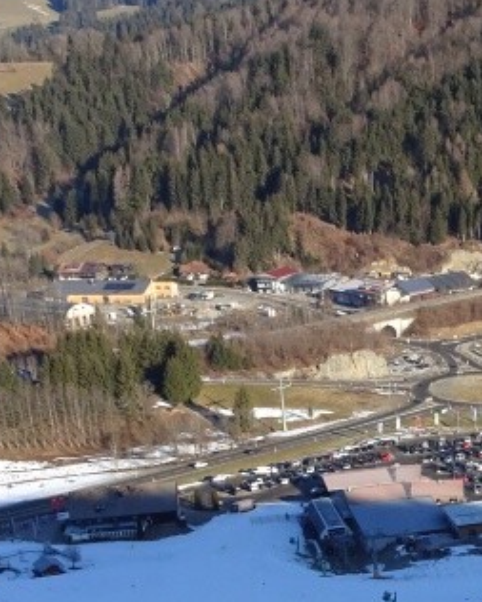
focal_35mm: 76
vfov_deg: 24.4
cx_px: 432
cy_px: 530
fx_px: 1355
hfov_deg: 19.8
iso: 80
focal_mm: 4.1
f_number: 3.5
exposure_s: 1/640
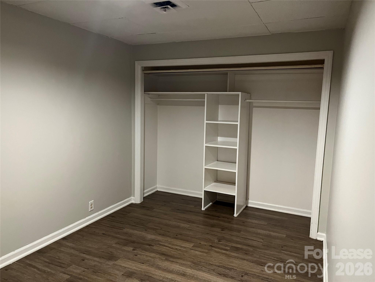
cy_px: 141
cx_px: 188
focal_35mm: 26
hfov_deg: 67.3
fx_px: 282
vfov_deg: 53.1
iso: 640
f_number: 1.6
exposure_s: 1/40
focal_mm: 5.1
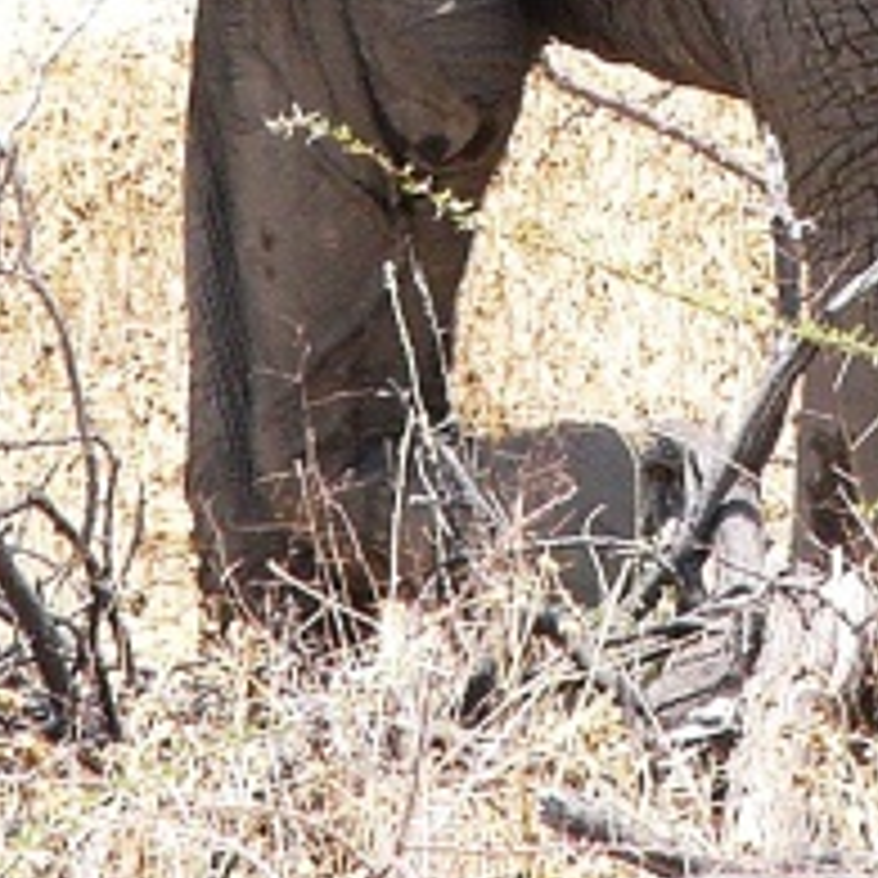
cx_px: 788
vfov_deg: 1.9
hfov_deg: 1.9
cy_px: -498
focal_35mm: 911
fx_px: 26142
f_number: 8
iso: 100
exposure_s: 1/125
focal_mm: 35.3
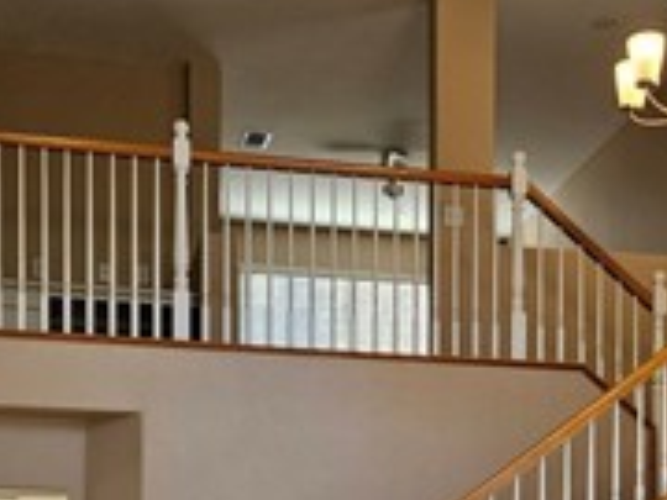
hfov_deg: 23.7
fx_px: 1580
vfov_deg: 16.7
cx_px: 452
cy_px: 693
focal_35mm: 82
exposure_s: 1/120
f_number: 1.8
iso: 100
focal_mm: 5.4
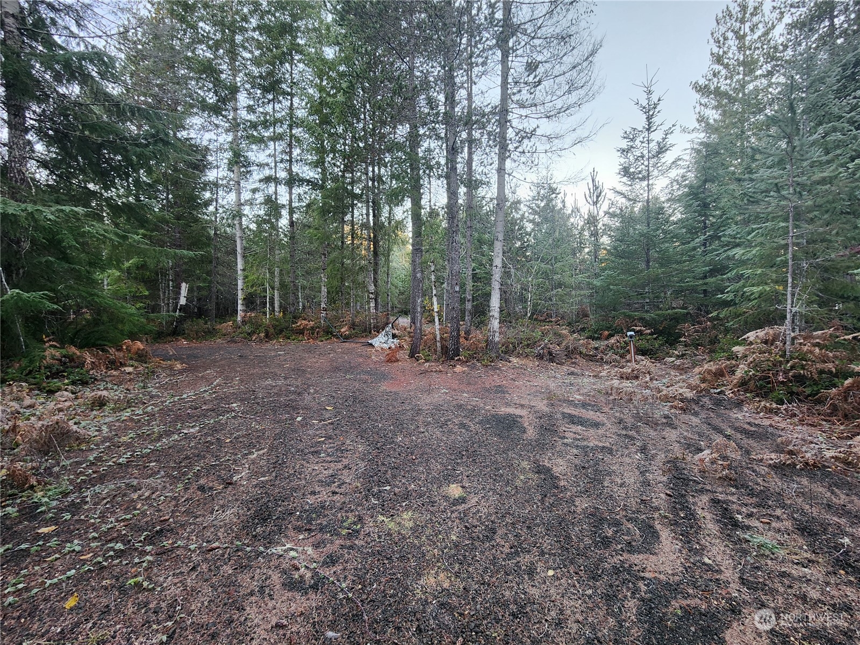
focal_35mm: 13
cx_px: 430
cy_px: 322
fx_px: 323
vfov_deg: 89.9
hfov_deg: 106.2
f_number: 2.2
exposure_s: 1/60
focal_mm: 2.2
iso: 200
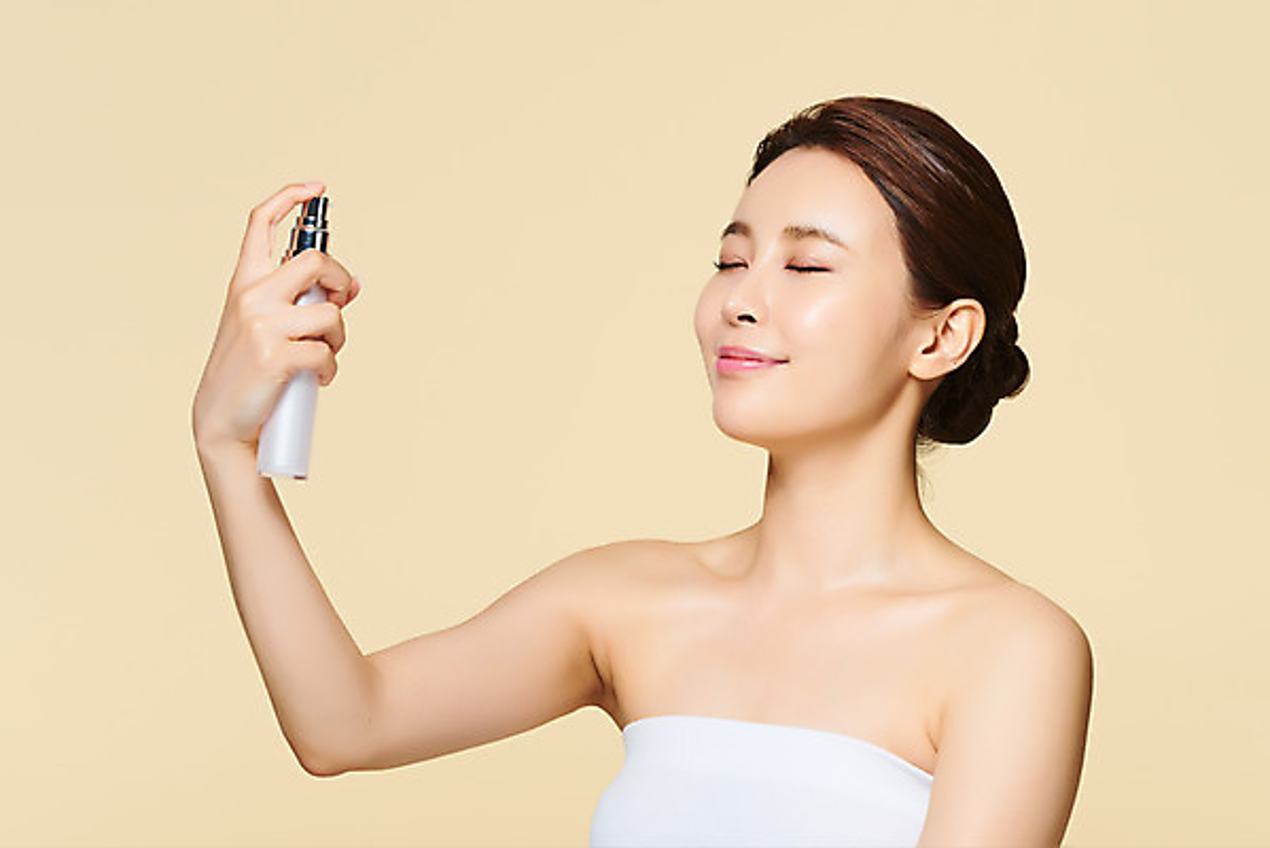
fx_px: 3706
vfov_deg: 13.1
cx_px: 635
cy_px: 424
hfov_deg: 19.4
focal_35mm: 105
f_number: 16
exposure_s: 1/125
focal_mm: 105
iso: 64
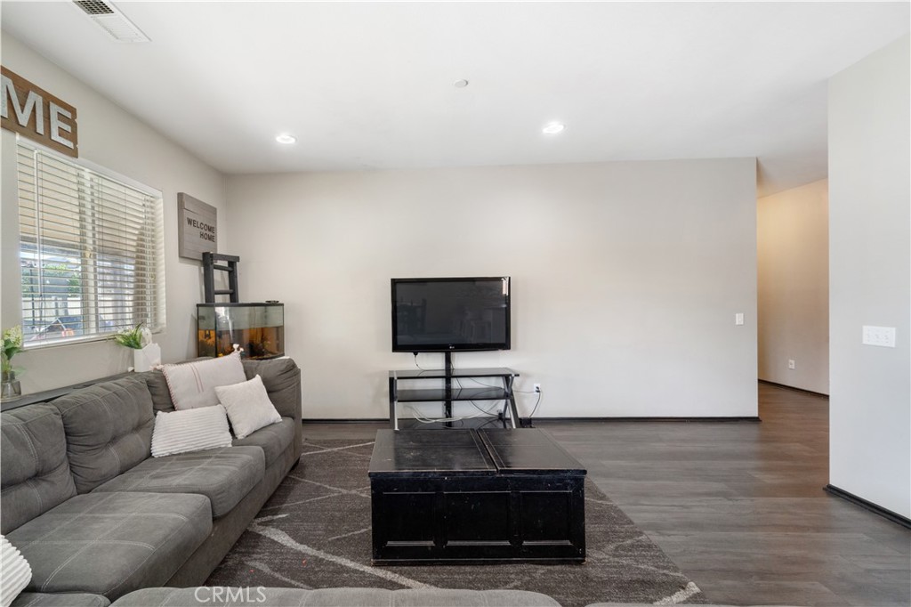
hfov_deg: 104.3
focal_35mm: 14
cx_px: 456
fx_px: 354
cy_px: 304
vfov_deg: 81.2
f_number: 9
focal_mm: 14
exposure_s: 1/13
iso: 320
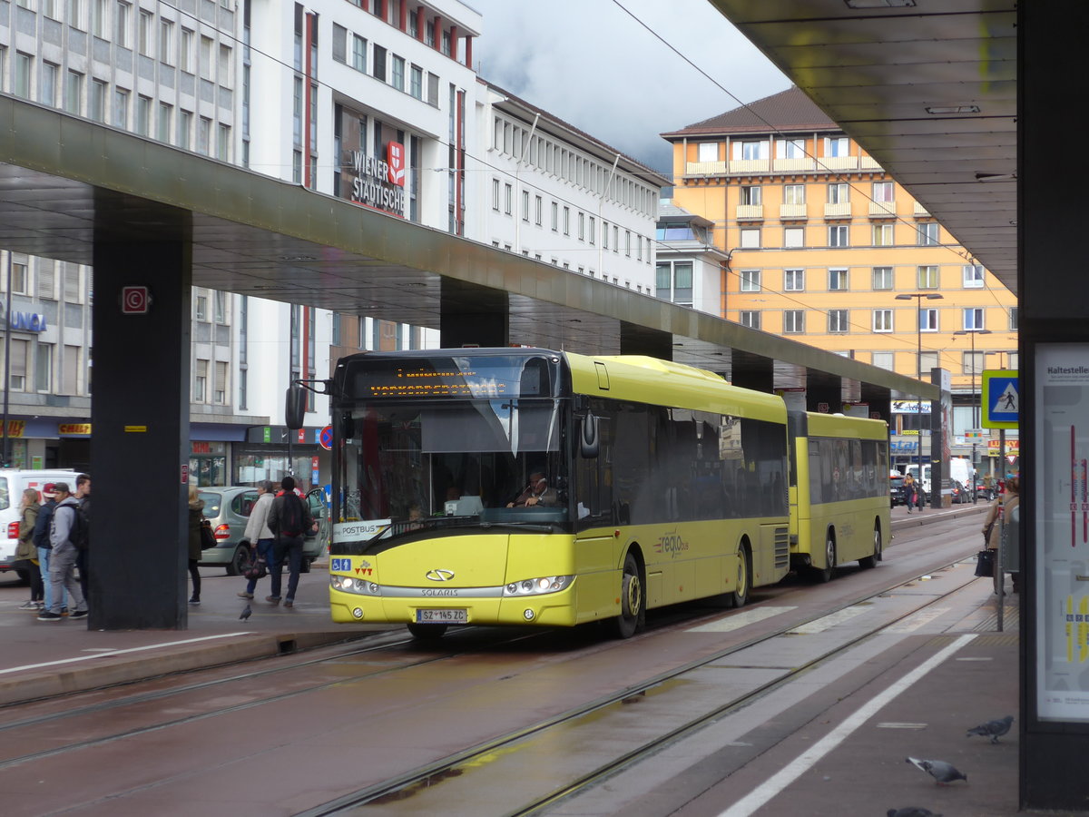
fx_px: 2328
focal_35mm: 74
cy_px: 408
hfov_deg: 26.3
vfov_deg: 19.9
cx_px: 544
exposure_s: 1/320
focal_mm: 15
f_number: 4.2
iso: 80
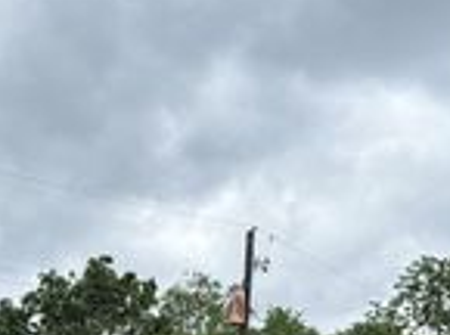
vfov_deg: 15.7
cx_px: 267
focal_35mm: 83
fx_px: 1076
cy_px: 560
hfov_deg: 23.6
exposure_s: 1/3425
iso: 80
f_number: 1.78
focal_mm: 6.76
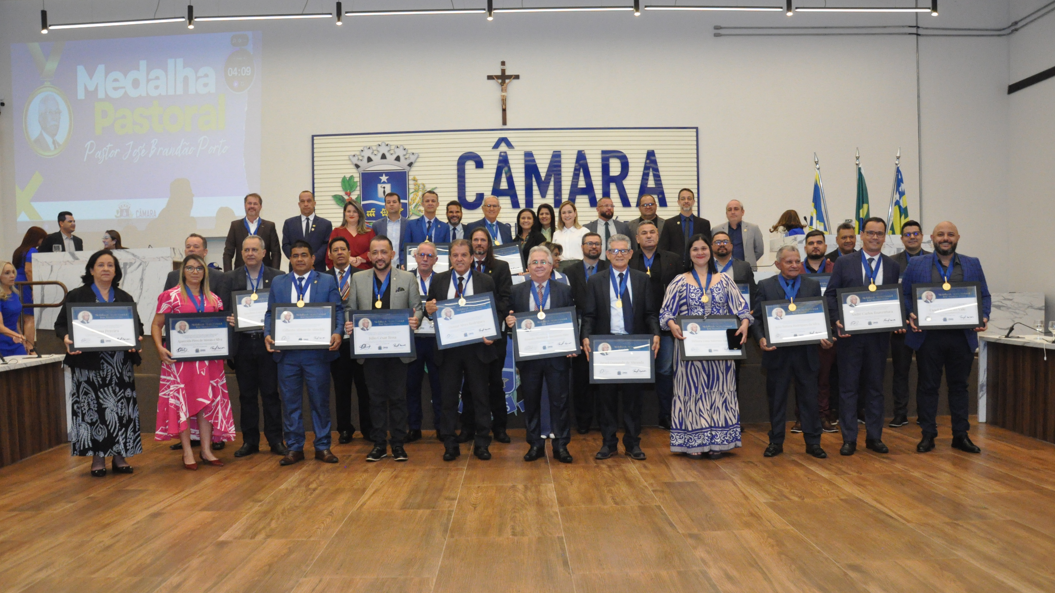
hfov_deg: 66.1
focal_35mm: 29
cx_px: 517
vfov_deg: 40.2
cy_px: 316
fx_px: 811
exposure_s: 1/125
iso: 2500
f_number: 3.5
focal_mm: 18
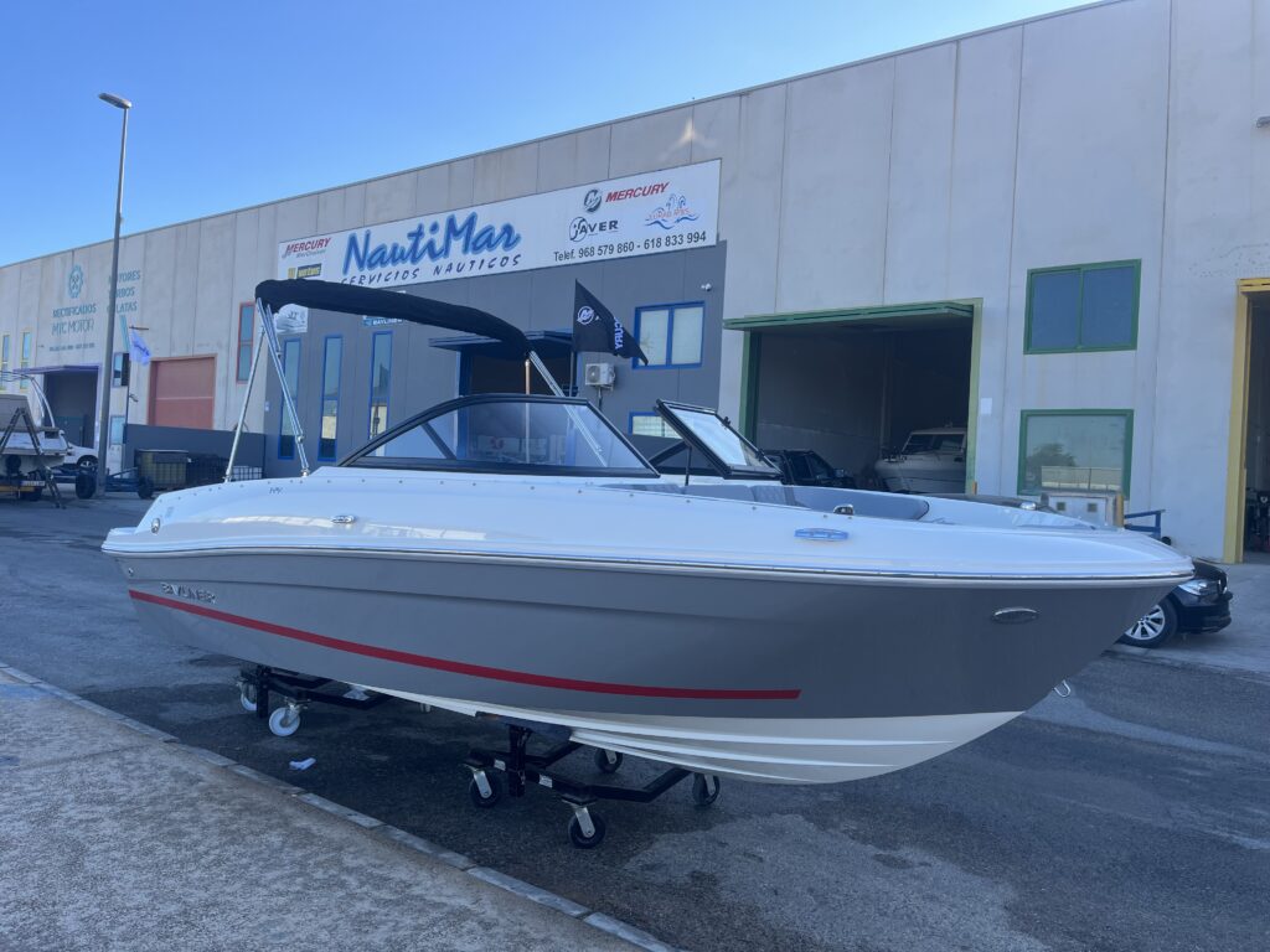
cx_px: 635
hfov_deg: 67.3
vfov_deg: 53.1
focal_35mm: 26
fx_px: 954
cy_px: 476
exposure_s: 1/1056
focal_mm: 5.1
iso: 50
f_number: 1.6
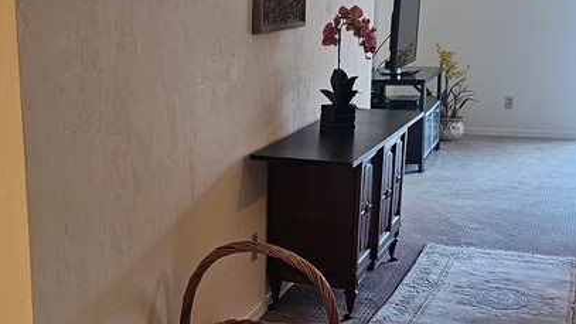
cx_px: 178
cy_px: 212
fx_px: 962
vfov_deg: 19.1
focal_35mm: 63
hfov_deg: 33.0
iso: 250
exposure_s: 1/120
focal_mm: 6.3
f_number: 1.7
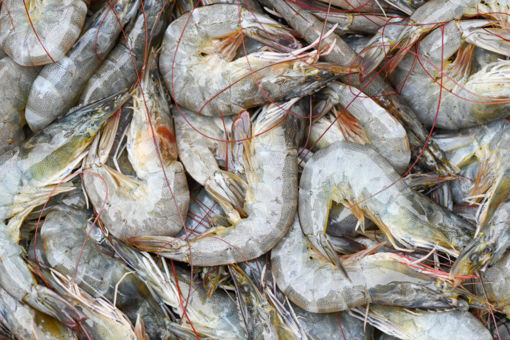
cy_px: 140
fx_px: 1969
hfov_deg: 14.7
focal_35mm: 139
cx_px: 320
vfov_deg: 9.9
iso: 200
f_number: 5.6
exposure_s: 1/125
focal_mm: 105
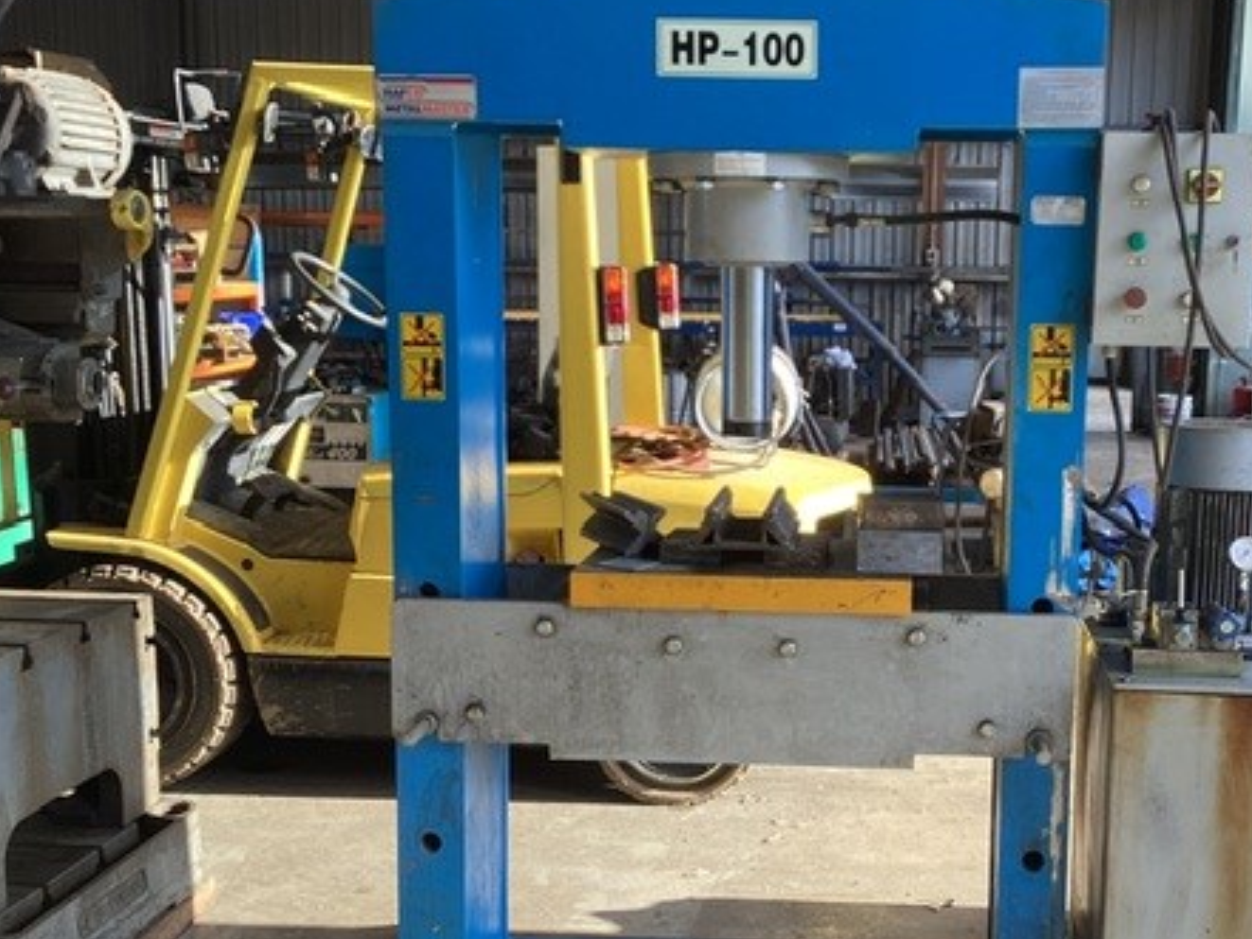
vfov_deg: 32.2
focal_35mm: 45
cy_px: 505
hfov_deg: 41.6
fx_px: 1628
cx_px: 809
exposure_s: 1/120
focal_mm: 3.3
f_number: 2.4
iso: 32
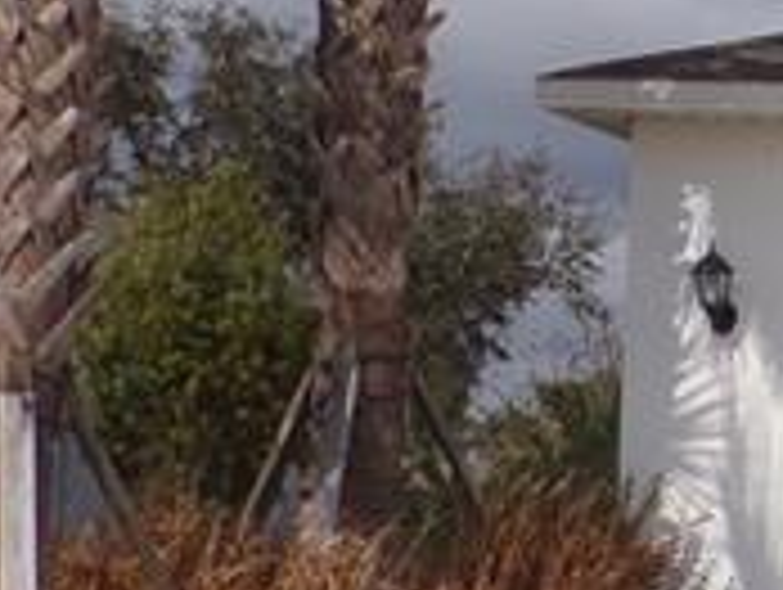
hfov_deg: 11.8
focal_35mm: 141
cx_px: 1796
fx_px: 3194
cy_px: 324
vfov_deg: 10.5
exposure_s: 1/750
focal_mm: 4.3
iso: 80
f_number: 5.8
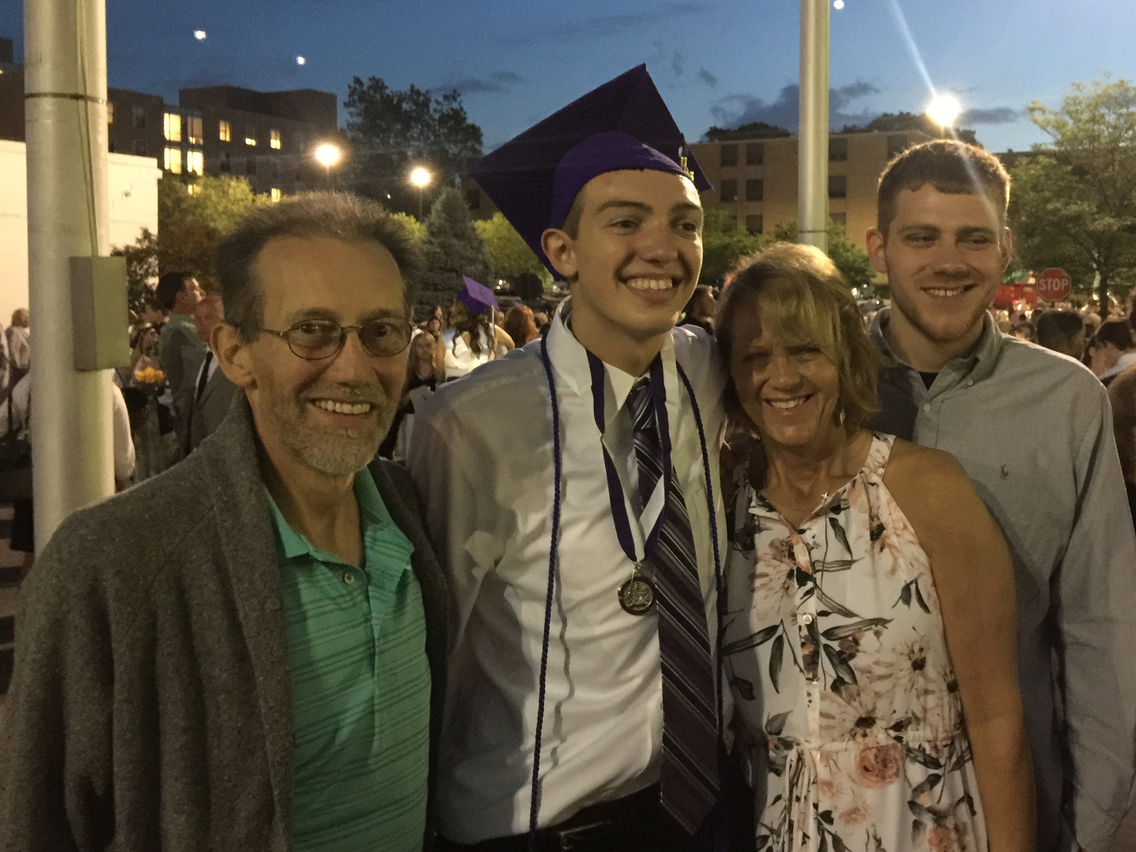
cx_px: 568
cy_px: 426
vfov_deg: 48.2
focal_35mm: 29
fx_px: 952
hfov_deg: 61.7
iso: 160
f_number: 2.2
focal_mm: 4.15
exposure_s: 1/4
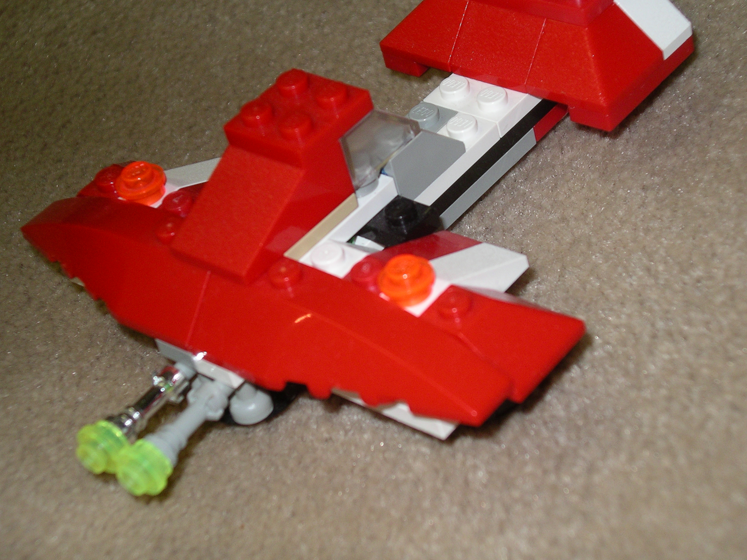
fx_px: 2115
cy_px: 244
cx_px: 359
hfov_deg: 20.0
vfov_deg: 15.1
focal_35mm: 98
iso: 200
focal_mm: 17.4
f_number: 3.6
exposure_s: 1/60
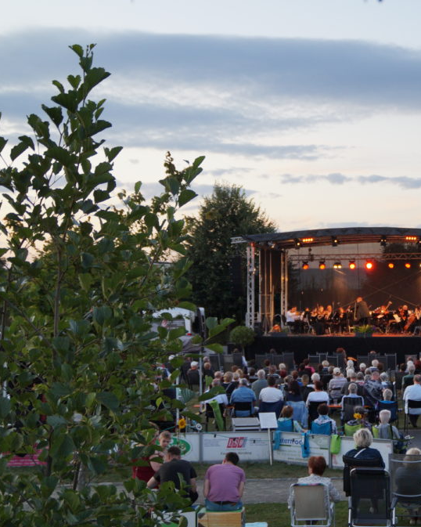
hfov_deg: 24.8
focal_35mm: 60
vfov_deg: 31.5
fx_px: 935
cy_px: 261
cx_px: 361
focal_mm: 28
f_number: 4
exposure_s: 1/60
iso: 250
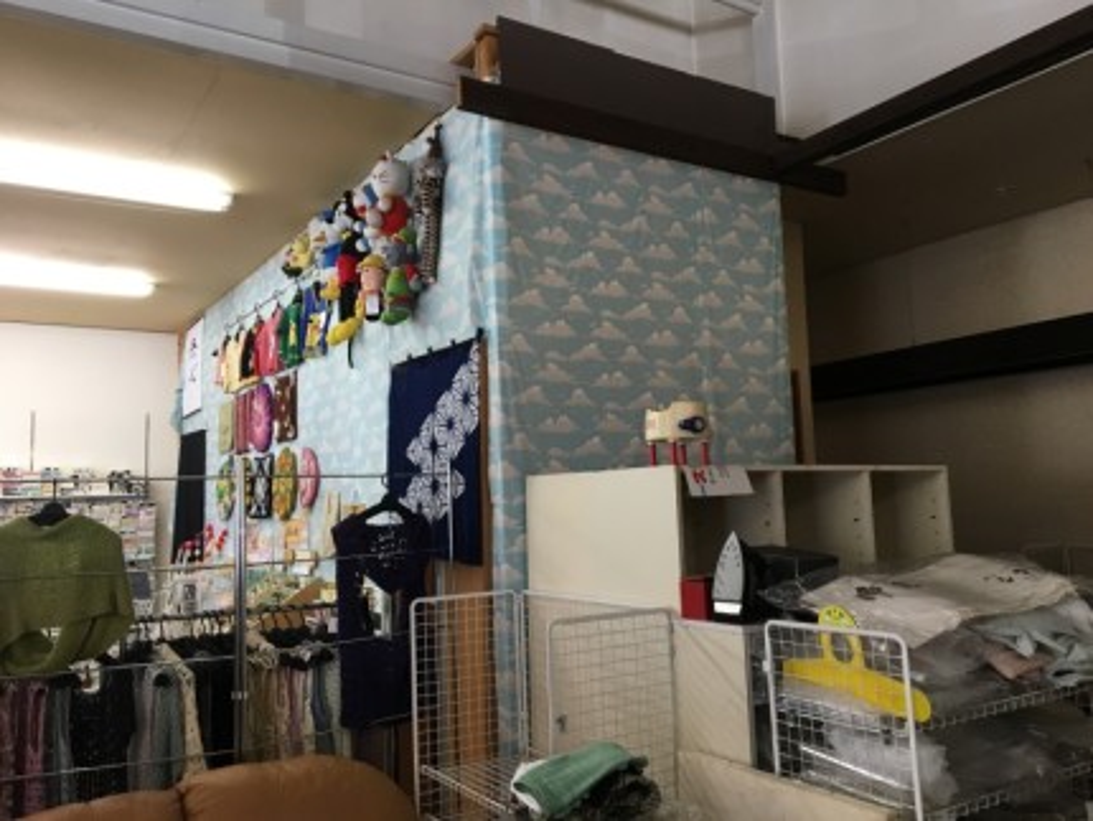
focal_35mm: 29
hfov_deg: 61.6
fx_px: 916
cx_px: 546
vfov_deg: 48.3
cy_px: 410
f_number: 2.2
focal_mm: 4.15
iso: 40
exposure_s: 1/30
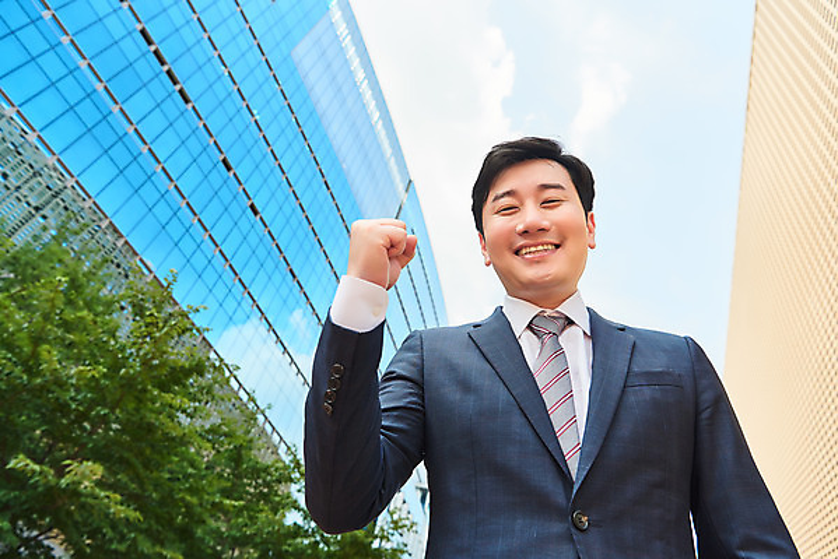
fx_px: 559
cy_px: 280
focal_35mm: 24
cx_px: 419
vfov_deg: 53.2
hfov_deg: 73.7
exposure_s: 1/400
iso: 200
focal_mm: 24
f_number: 5.6
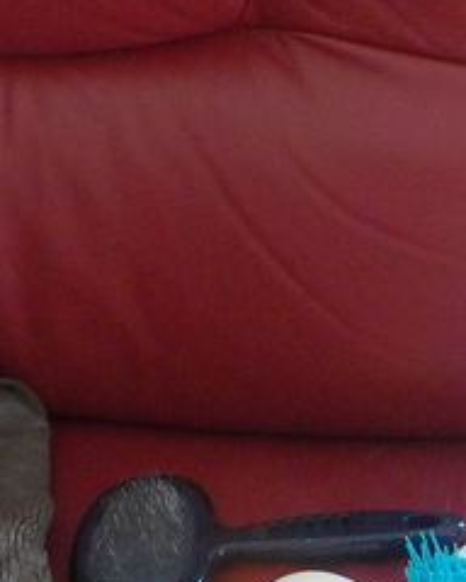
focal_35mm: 122
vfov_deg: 15.6
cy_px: 514
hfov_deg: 12.6
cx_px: 165
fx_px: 2103
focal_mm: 4.1
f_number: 3.3
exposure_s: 1/30
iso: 320
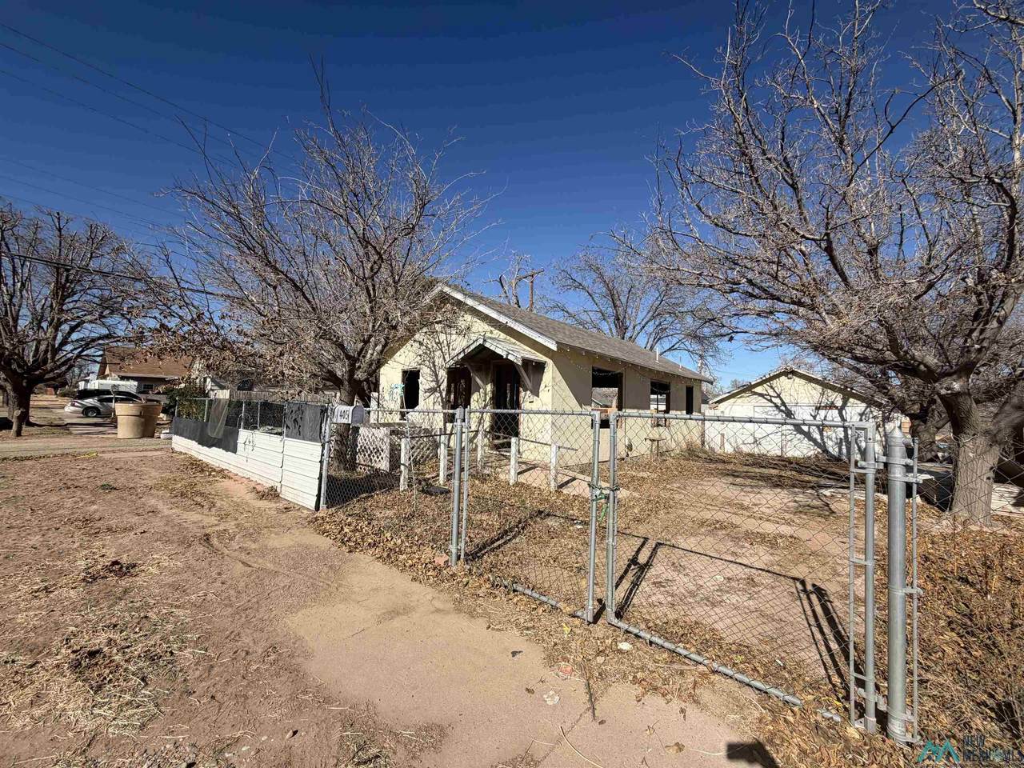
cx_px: 512
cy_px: 384
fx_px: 414
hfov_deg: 102.1
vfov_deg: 85.7
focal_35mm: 14
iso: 20
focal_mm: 2.22
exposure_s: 1/1017
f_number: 2.2
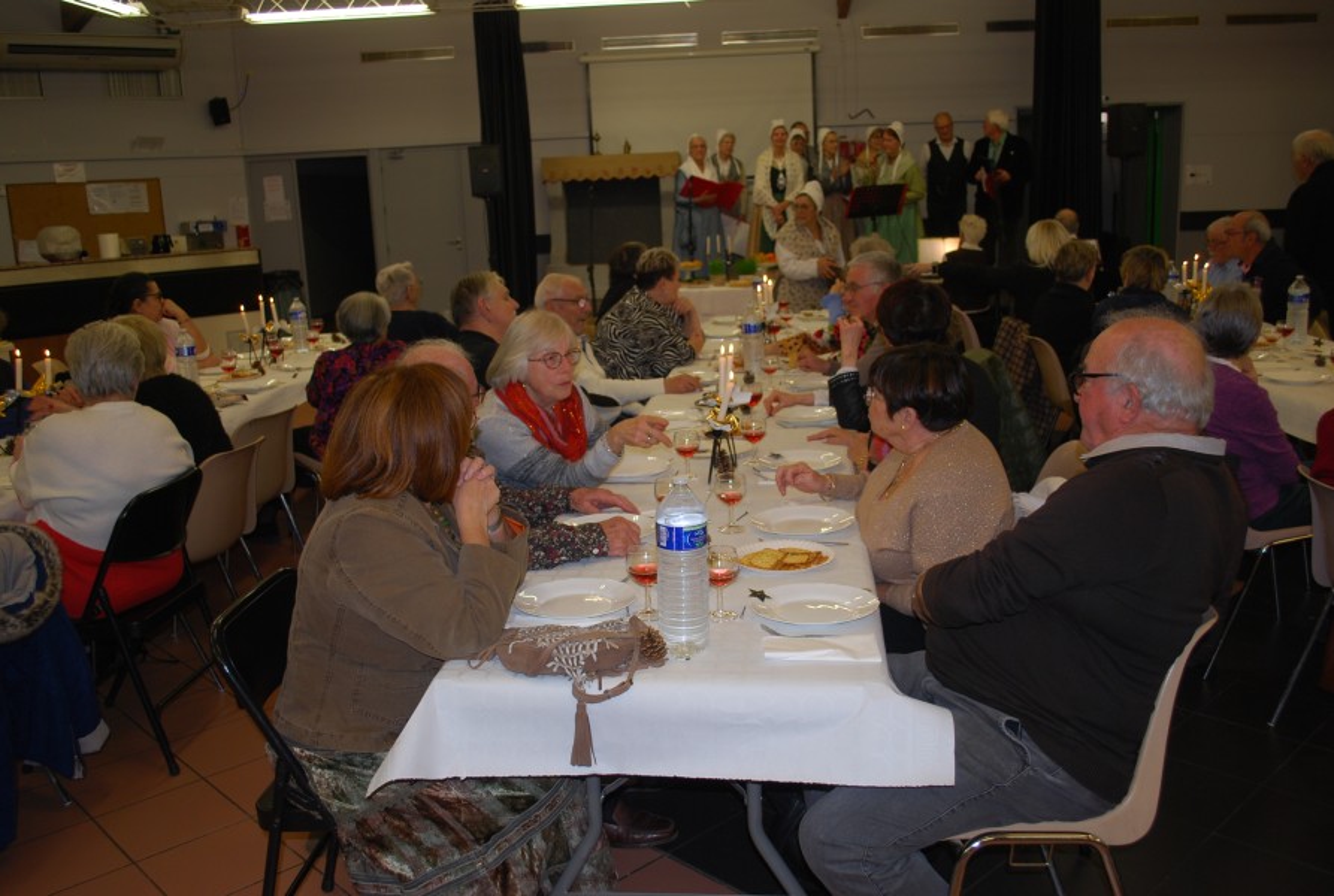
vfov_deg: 40.2
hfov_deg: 57.1
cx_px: 667
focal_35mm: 33
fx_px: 1226
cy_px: 448
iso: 200
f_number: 4
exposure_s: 1/60
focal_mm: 22
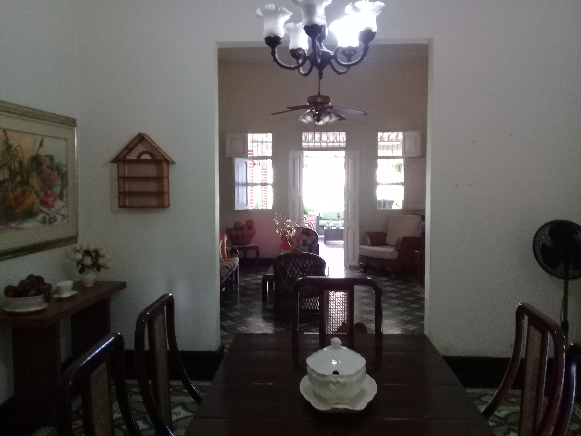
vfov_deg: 45.4
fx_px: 520
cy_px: 218
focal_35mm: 31
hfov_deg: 58.4
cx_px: 290
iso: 200
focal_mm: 3.3
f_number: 2.2
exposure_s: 1/15
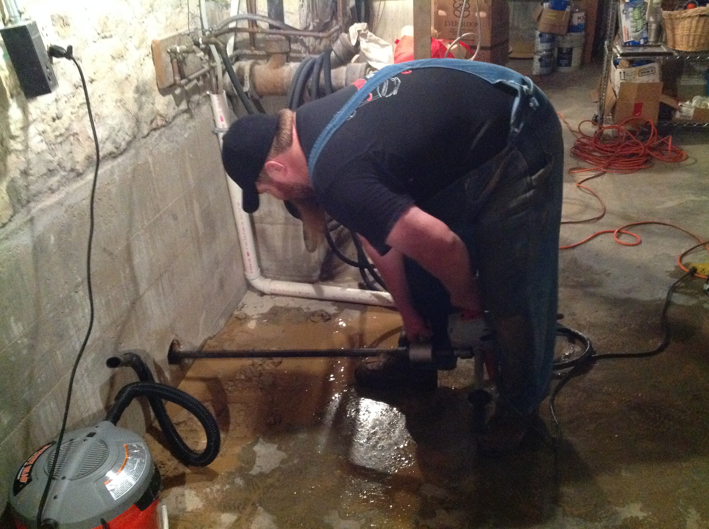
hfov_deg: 52.7
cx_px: 354
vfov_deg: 40.6
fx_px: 716
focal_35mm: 35
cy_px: 264
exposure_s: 1/15
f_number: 2.4
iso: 800
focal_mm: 4.28
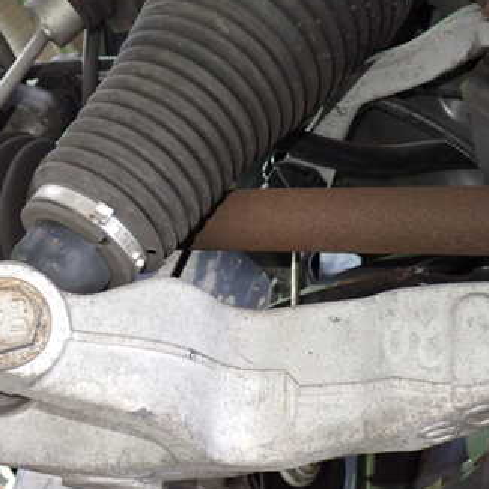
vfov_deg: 34.6
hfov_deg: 34.4
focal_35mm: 49
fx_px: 783
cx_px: 175
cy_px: 211
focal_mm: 5.4
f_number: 2.3
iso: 800
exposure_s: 1/30
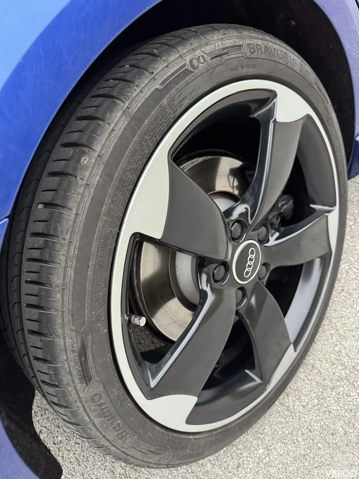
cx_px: 180
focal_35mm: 24
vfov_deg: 71.6
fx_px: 332
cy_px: 240
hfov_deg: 56.8
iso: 800
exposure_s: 1/60
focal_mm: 6.76
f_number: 1.78
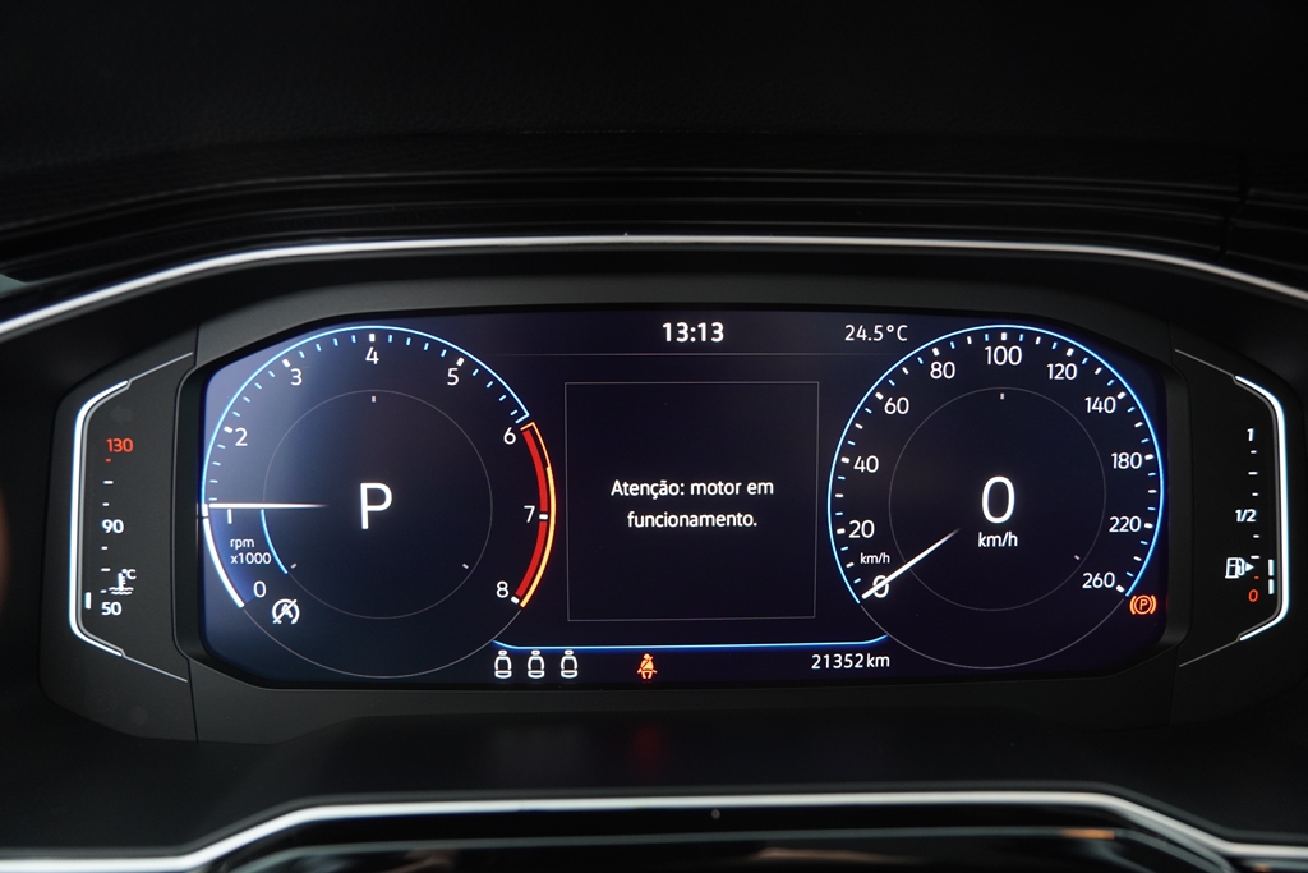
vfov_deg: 50.4
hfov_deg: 70.4
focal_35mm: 26
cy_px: 436
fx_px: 927
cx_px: 654
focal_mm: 17
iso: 800
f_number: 2.8
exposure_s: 1/60
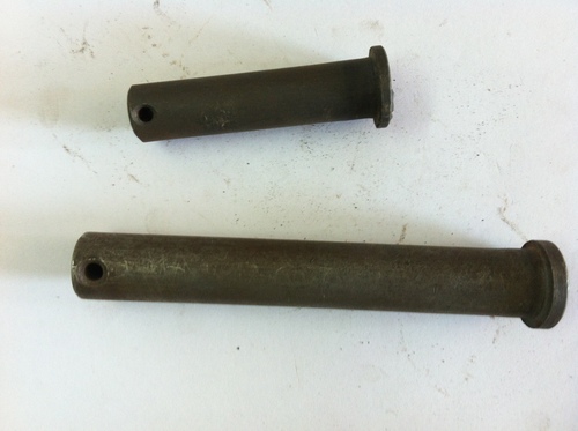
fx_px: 583
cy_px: 216
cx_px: 289
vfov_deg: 40.6
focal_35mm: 35
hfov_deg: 52.7
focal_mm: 3.85
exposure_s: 1/17
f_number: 2.8
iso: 125
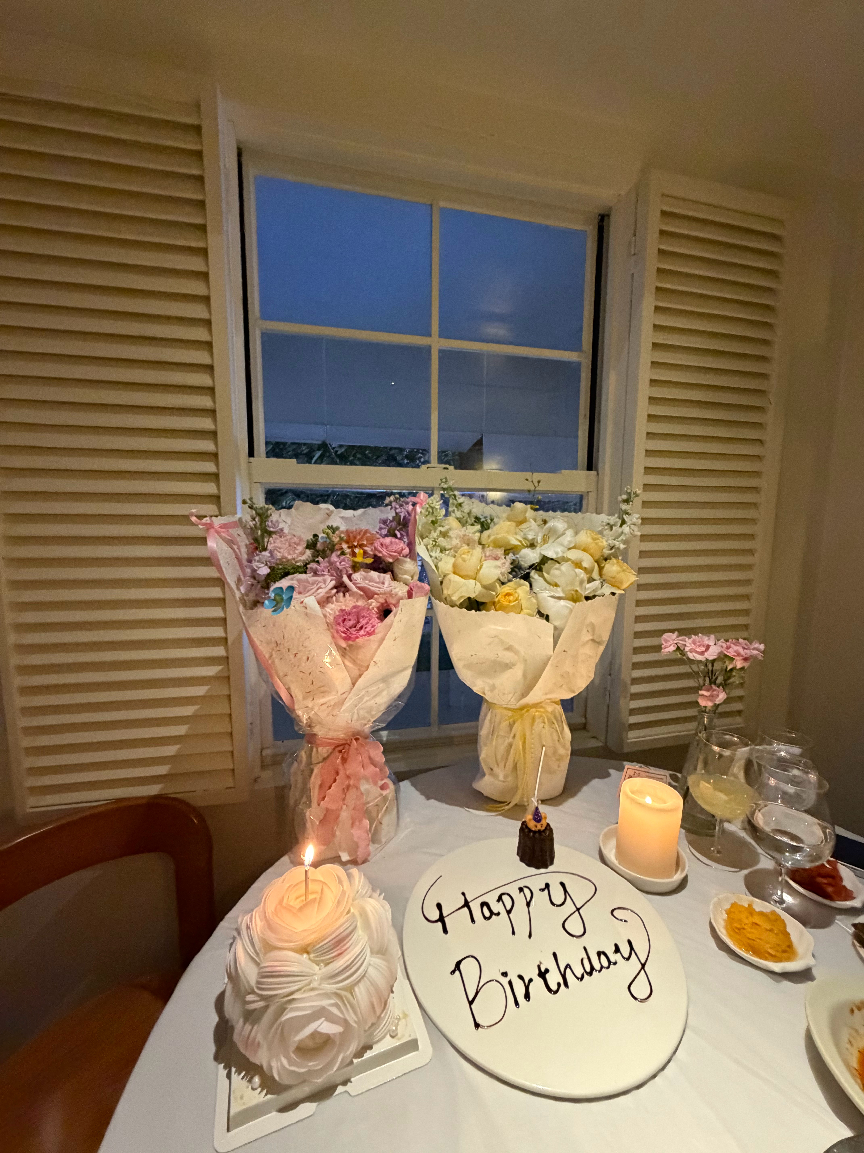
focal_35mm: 14
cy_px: 576
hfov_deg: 85.7
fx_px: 466
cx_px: 432
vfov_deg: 102.1
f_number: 2.2
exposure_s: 1/50
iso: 800
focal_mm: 2.22
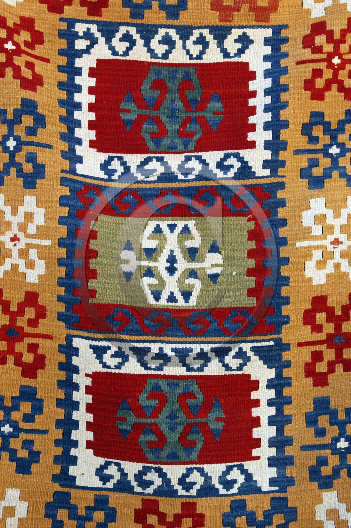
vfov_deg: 41.1
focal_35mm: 48
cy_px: 264
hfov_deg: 28.0
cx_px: 176
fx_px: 703
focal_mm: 32
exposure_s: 1/160
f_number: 6.3
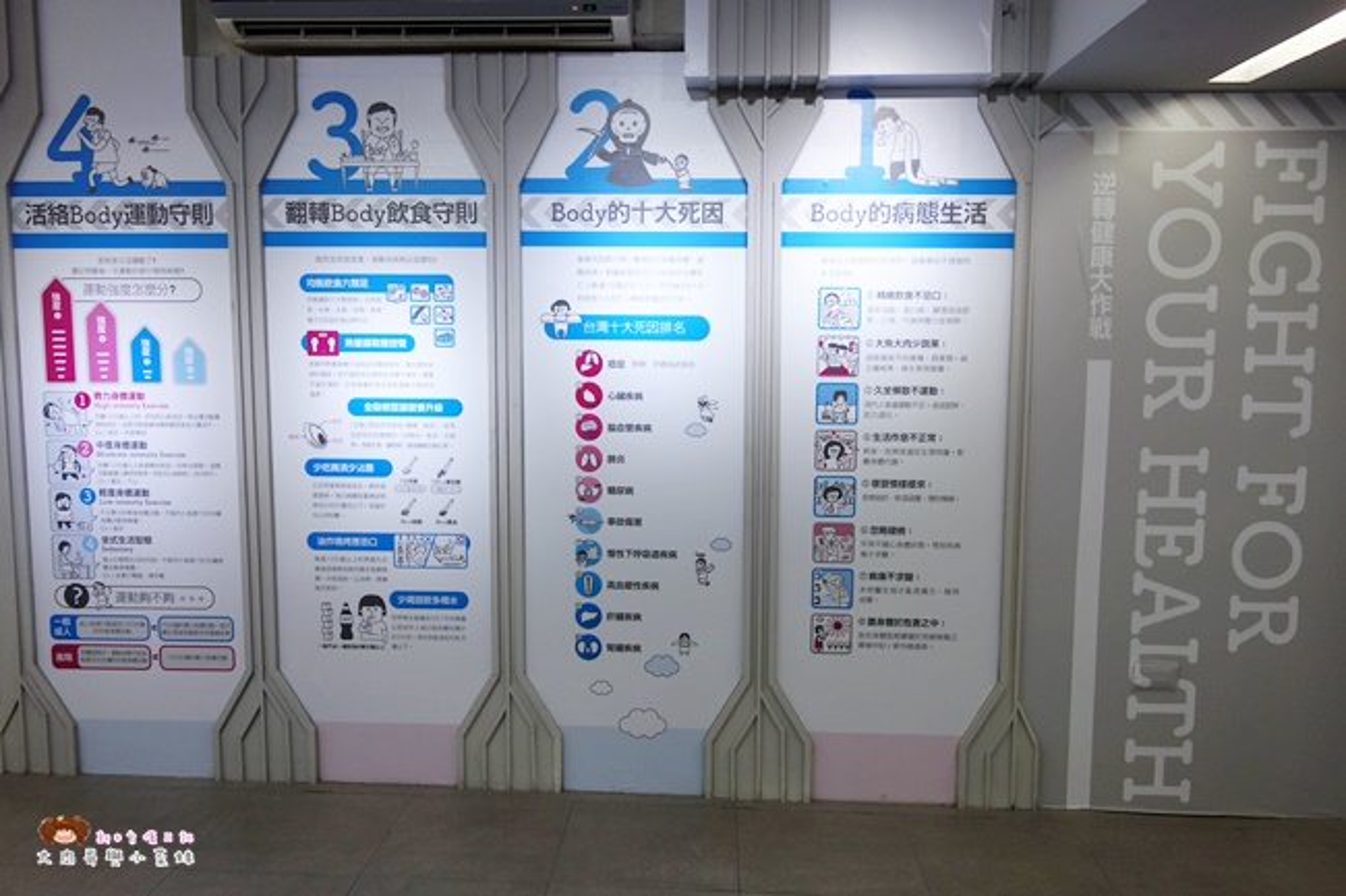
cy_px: 448
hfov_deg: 65.5
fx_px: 1047
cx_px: 673
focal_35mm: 28
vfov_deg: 46.4
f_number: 1.8
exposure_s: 1/60
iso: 125
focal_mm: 10.4
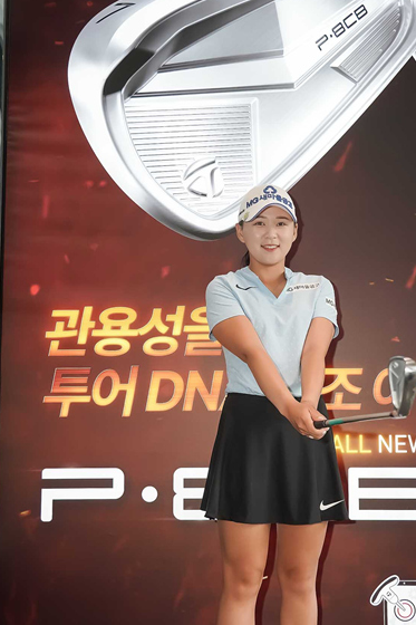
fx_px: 780
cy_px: 353
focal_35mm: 45
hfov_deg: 29.6
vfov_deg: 43.5
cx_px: 277
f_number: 4
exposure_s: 1/200
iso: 250
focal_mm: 28
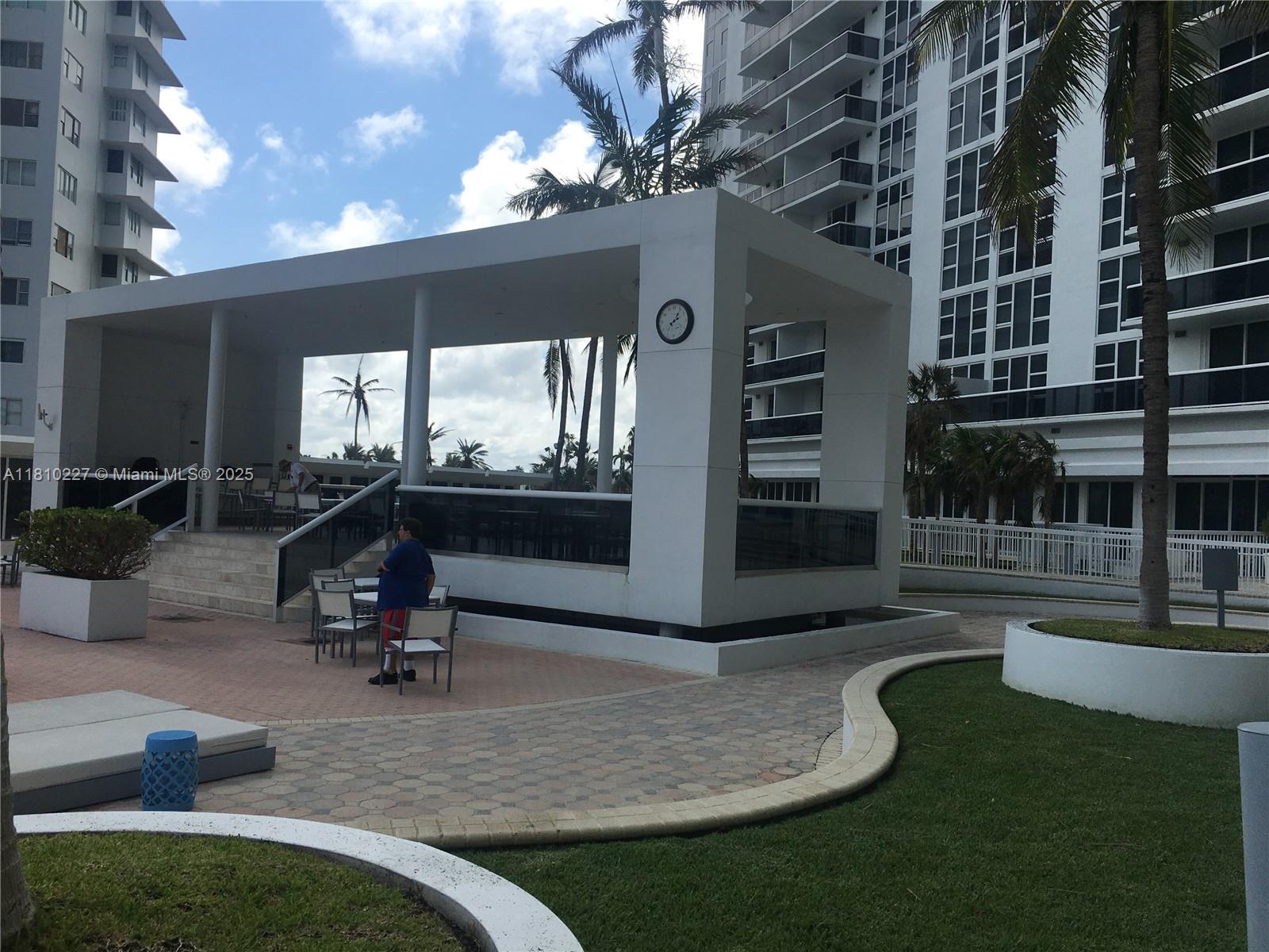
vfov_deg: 48.2
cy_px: 476
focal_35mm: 29
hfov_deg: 61.7
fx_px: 1063
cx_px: 634
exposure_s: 1/2079
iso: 25
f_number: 2.2
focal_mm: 4.15
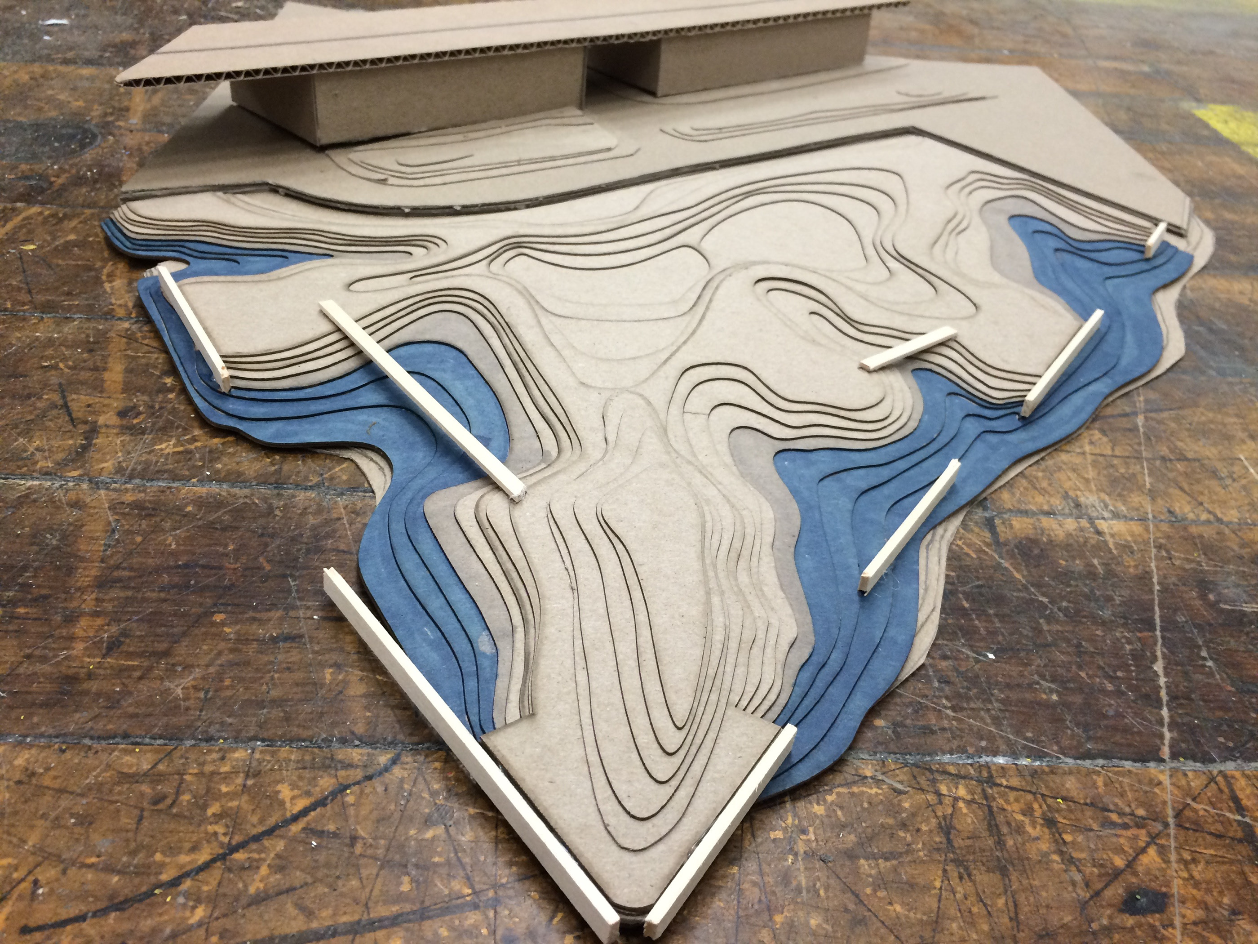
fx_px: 1054
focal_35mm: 29
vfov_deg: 48.2
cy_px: 472
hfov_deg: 61.7
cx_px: 629
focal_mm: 4.15
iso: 125
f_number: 2.2
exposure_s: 1/30
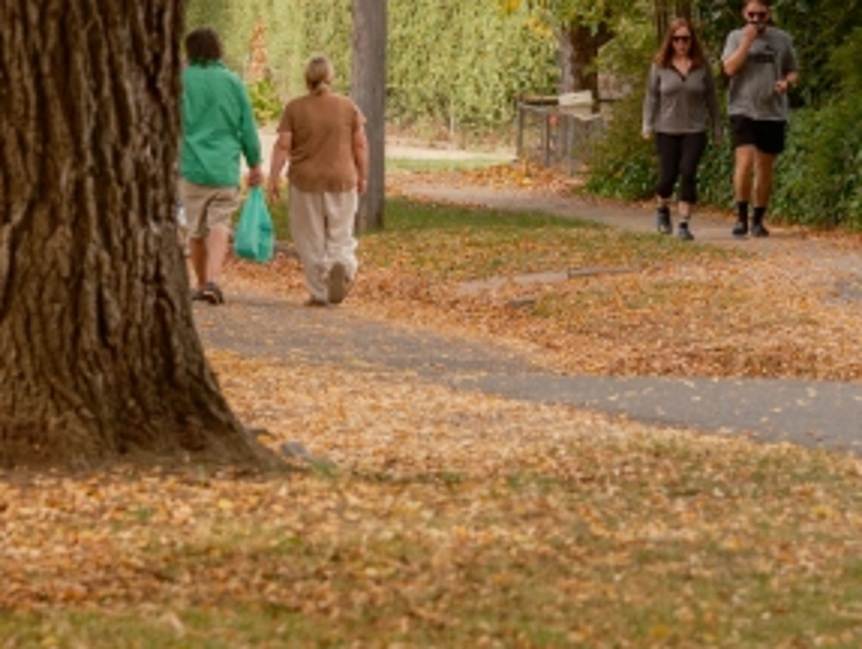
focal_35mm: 454
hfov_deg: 4.4
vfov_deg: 3.3
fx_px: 11320
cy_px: -230
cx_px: 955
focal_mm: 110
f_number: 4.5
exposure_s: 1/200
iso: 500
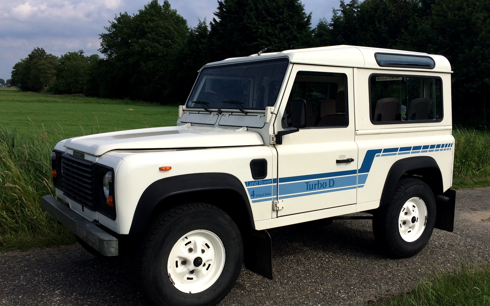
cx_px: 260
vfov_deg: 36.2
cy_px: 179
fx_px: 467
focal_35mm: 35
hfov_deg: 55.3
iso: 32
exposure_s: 1/2933
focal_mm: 4.15
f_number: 2.2
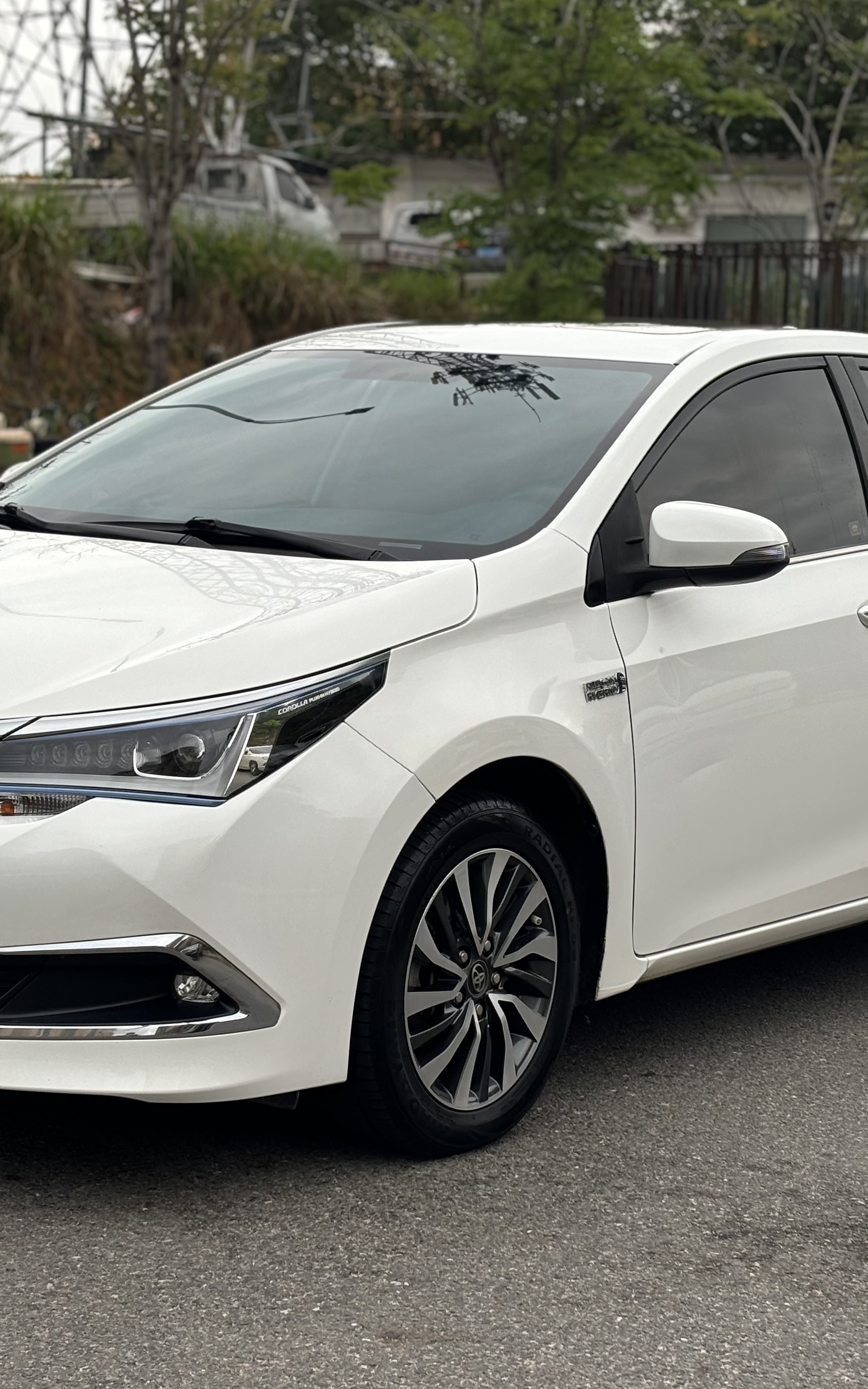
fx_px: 2801
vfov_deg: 27.8
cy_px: 693
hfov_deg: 17.6
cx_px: 399
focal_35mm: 74
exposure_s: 1/341
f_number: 1.6
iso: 32
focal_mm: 5.96
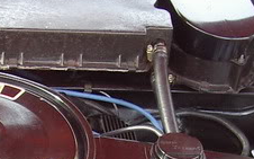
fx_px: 789
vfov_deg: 11.1
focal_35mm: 114
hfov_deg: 17.5
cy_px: 229
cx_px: -47
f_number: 2.6
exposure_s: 1/60
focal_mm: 5.8
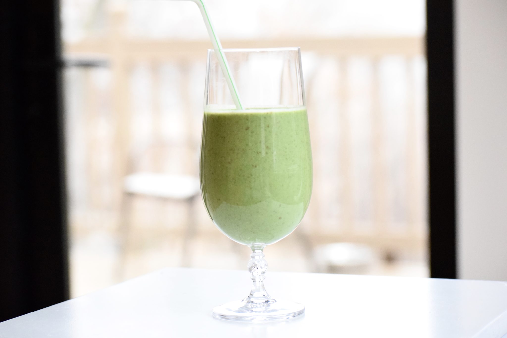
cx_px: 254
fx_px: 1162
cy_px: 169
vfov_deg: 16.6
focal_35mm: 82
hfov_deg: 24.6
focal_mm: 55
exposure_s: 1/250
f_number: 4.5
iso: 6400
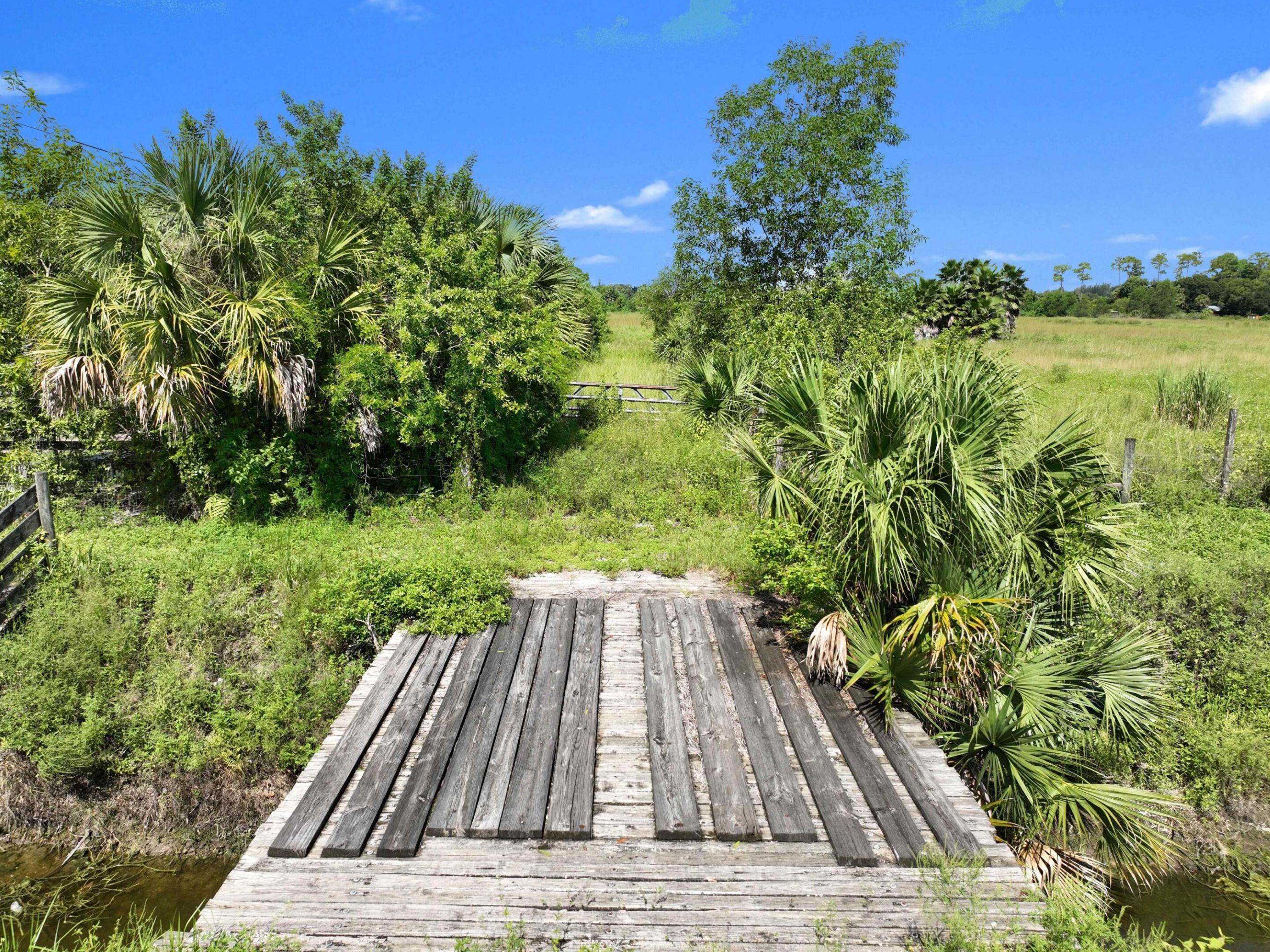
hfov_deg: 69.4
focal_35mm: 25
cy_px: 474
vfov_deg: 54.9
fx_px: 917
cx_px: 627
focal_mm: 12.29
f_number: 2.8
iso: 110
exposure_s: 1/1250
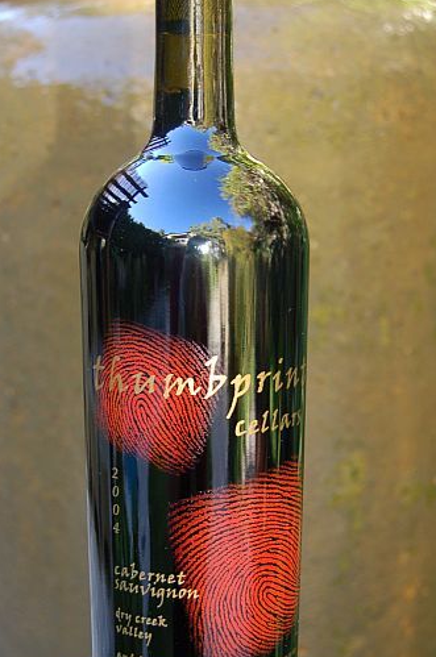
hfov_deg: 19.9
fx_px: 1240
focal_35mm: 68
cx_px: 199
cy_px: 302
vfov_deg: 29.7
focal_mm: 30
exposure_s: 1/60
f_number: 4.2
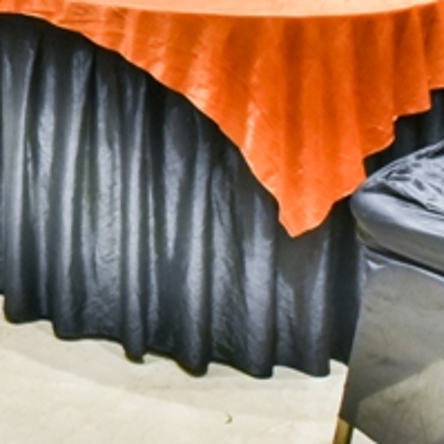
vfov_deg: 19.5
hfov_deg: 20.4
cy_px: -269
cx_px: -197
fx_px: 1074
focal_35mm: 74
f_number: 9
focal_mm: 16
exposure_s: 1/50
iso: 5000
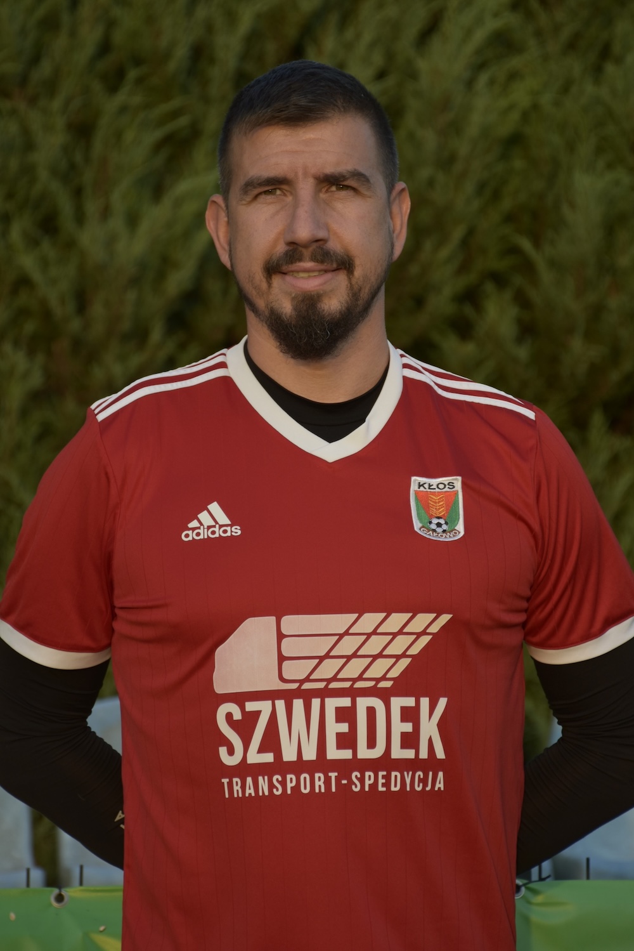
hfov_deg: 9.2
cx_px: 317
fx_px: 3960
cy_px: 476
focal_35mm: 150
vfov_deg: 13.7
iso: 125
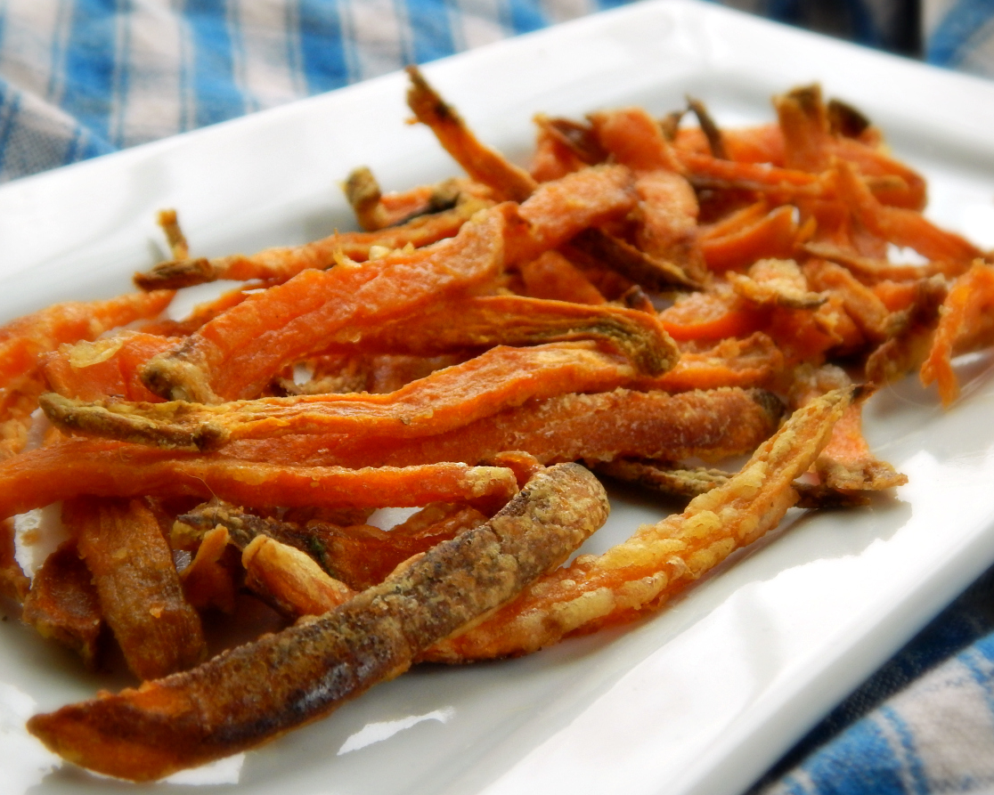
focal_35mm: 64
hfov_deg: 29.6
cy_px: 399
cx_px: 515
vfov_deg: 23.9
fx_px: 1883
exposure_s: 1/200
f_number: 4
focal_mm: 10.9
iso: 400
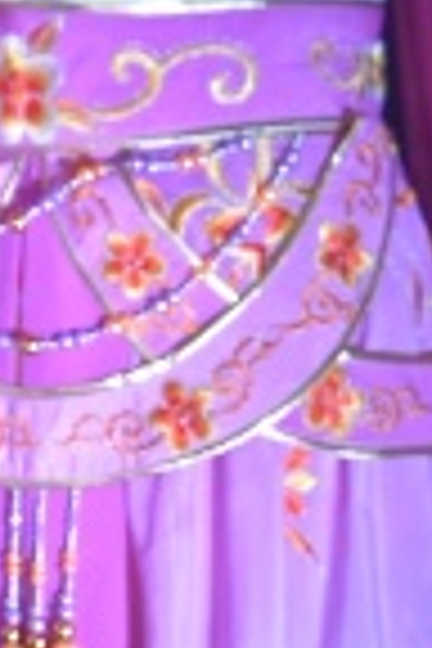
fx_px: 5634
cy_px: 288
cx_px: -236
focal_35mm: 313
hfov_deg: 4.4
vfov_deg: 6.6
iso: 720
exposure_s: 1/125
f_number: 5.6
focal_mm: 50
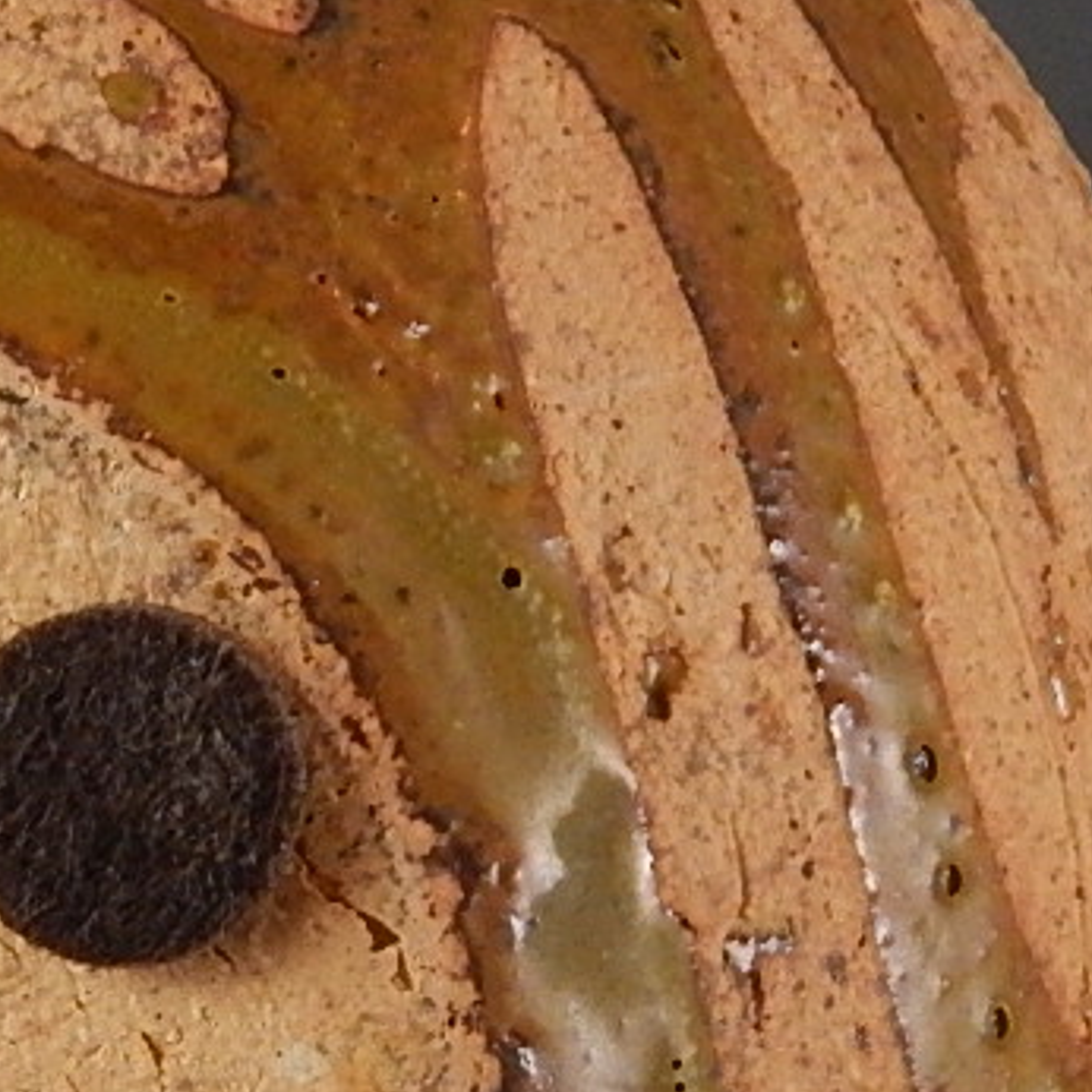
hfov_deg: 9.7
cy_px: 1048
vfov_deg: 9.9
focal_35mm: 176
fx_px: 6282
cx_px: -540
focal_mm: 7.7
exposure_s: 1/50
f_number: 3.6
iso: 400
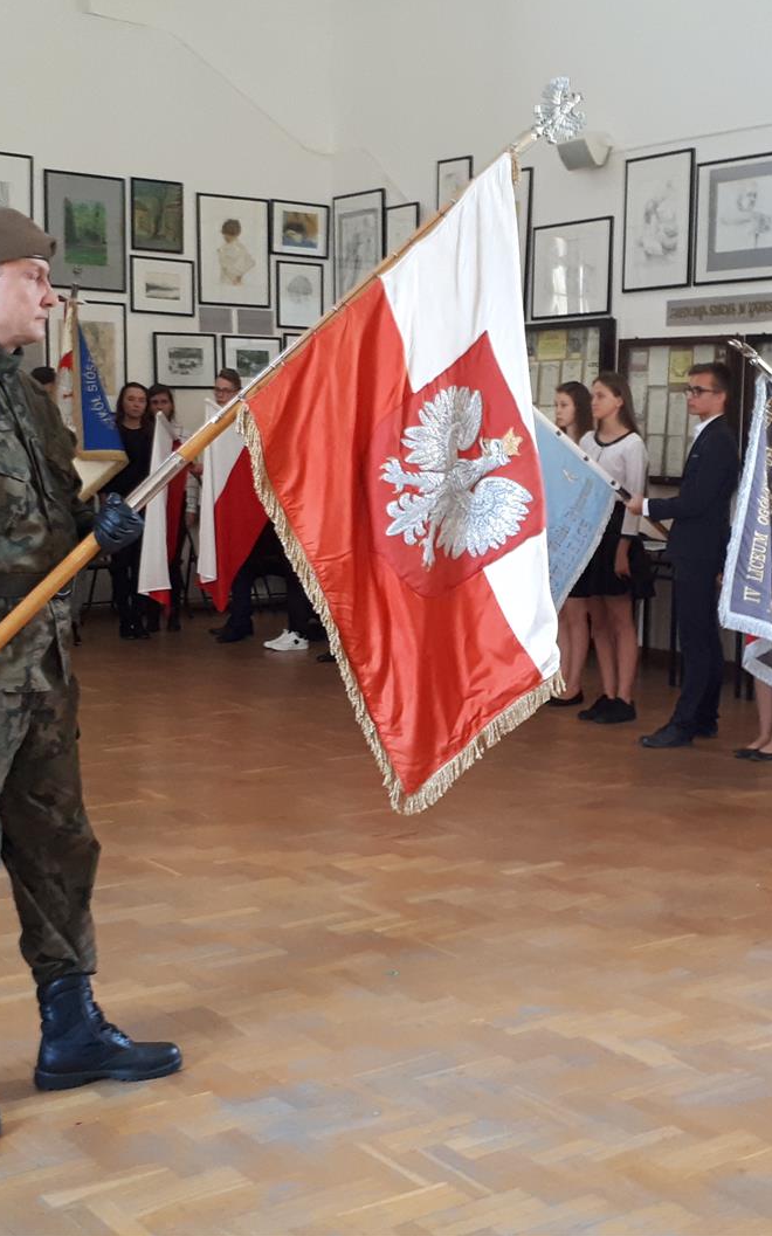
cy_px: 606
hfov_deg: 32.6
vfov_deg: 50.4
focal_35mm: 39
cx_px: 475
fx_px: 1314
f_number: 1.9
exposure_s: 1/17
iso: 200
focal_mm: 3.6
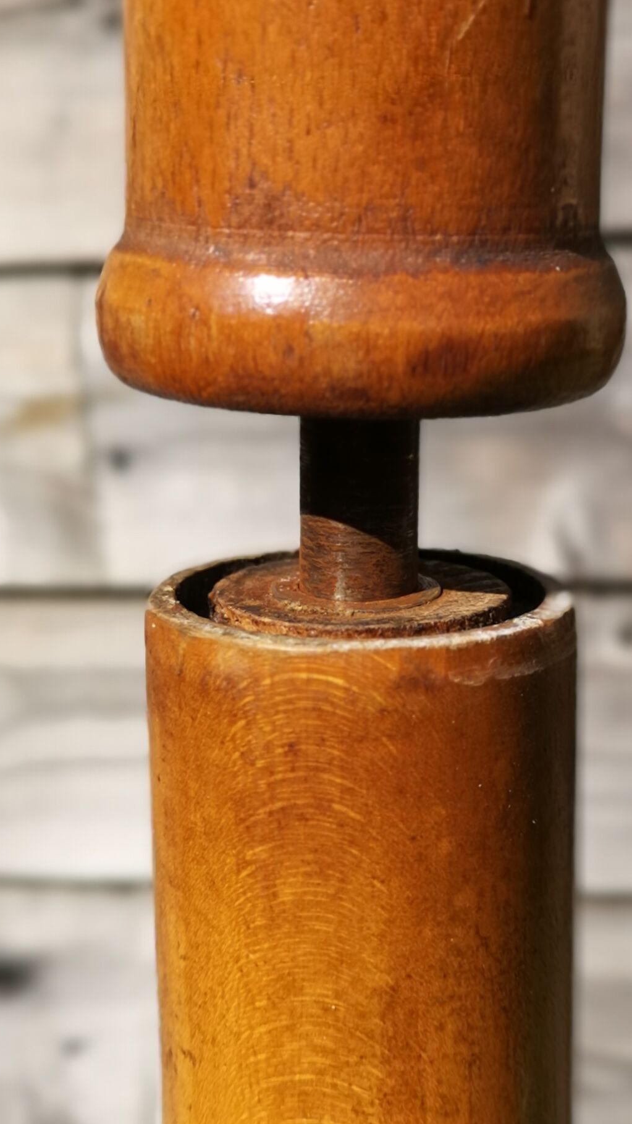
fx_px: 1758
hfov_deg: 20.4
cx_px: 354
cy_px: 562
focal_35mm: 59
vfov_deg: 35.4
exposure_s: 1/2309
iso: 50
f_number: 4
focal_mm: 3.95
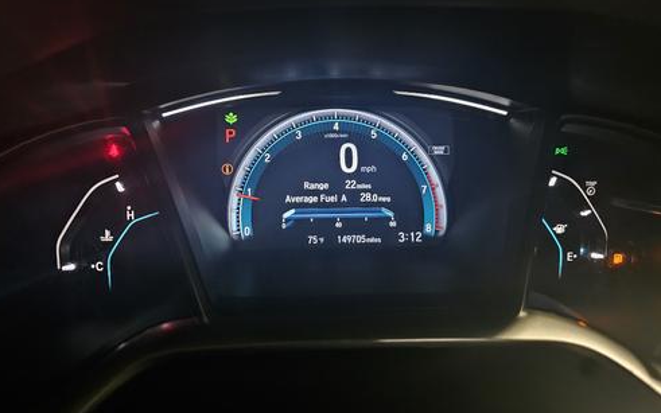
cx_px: 324
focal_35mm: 25
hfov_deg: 72.5
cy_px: 204
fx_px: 450
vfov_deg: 49.3
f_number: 1.7
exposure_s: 1/26.3
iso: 1600
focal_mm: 6.3
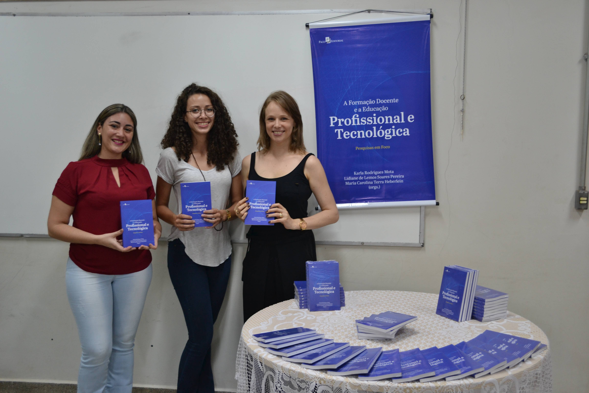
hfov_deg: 53.1
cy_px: 196
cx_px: 294
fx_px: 589
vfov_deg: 36.9
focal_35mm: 36
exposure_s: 1/40
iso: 400
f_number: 4
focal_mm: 24
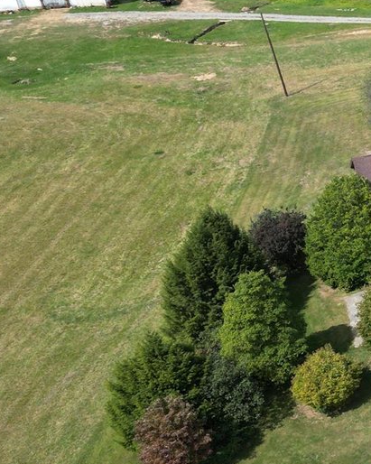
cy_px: 210
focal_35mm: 69
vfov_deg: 27.5
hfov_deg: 19.1
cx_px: 575
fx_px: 947
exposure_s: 1/2000
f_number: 1.7
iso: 110
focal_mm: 6.72
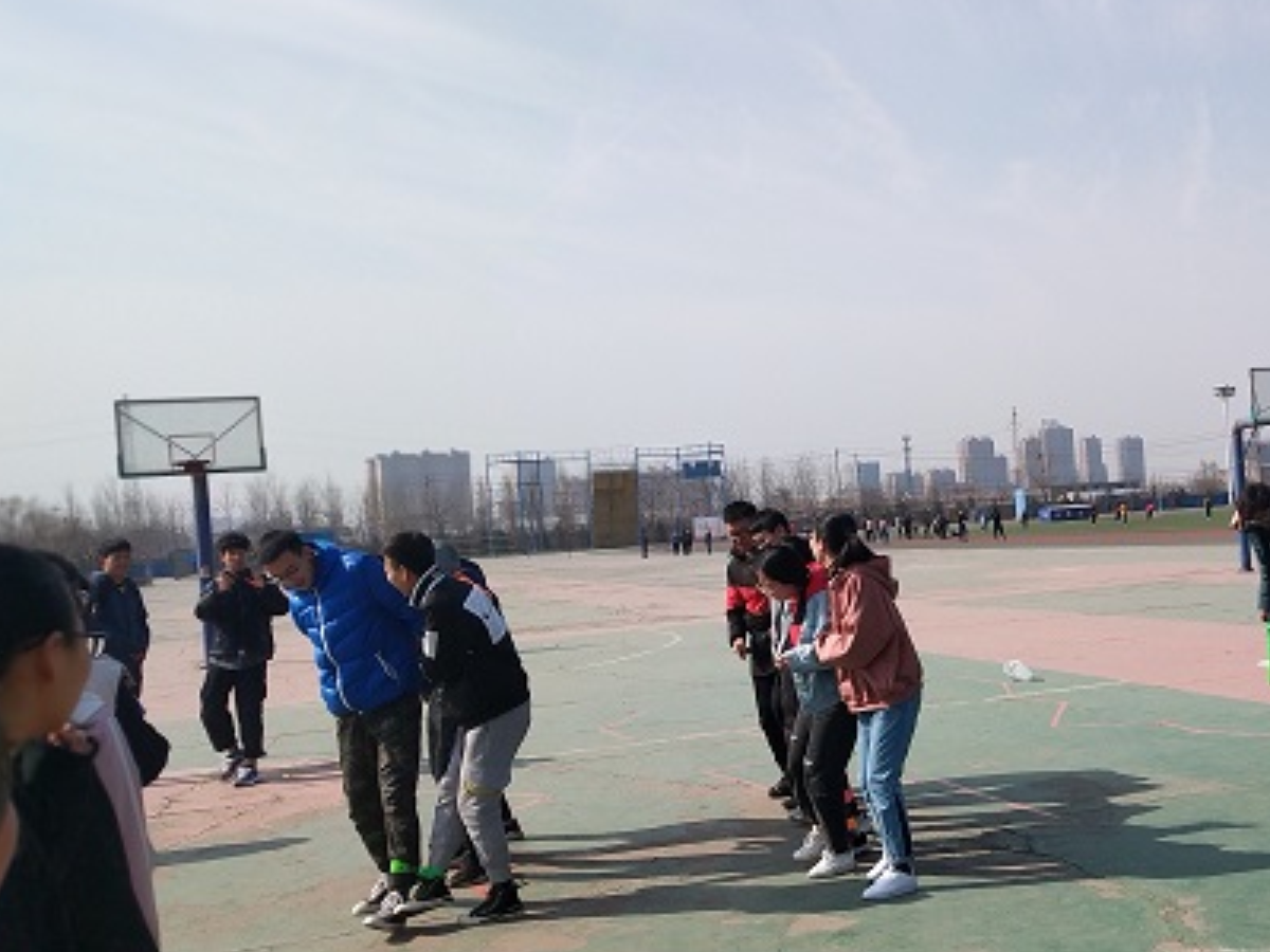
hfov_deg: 38.4
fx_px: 1761
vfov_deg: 30.3
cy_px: 498
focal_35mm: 48
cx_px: 994
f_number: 4
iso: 50
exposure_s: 1/2741
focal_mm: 3.95
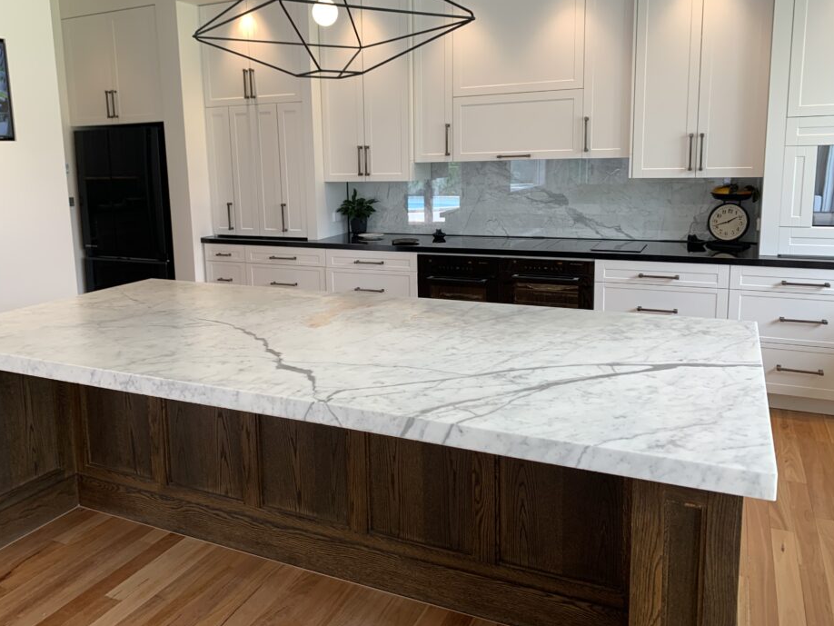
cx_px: 373
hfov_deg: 61.5
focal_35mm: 29
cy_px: 279
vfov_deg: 48.2
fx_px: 699
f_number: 1.8
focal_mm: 4.25
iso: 32
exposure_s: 1/100
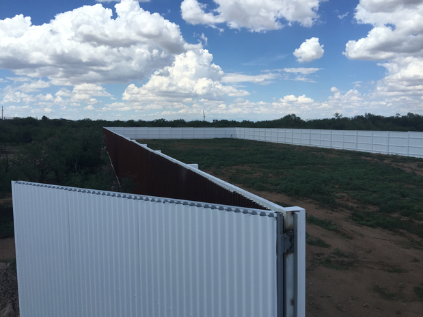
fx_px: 354
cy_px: 158
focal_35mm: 29
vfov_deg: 48.2
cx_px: 212
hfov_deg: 61.7
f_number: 2.2
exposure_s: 1/2639
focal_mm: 4.15
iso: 32
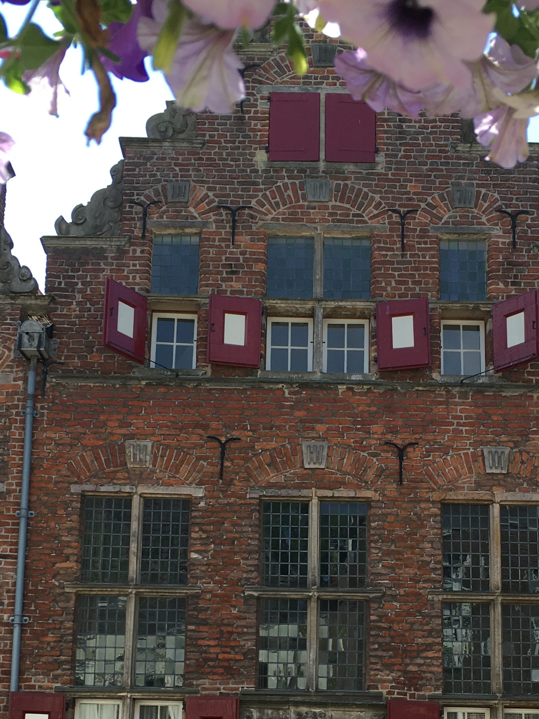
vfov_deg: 33.7
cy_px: 593
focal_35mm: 55
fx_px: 1142
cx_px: 302
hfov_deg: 26.5
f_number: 2.2
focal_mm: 4.15
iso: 25
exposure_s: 1/530
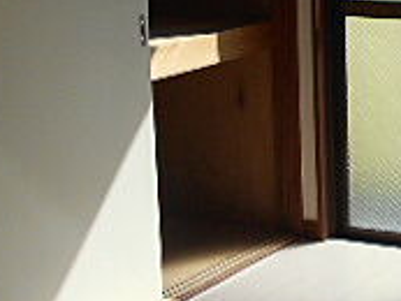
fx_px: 1113
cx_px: 522
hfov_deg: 18.9
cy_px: 120
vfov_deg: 15.4
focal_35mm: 96
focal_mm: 4.6
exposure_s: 1/640
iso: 80
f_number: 3.2
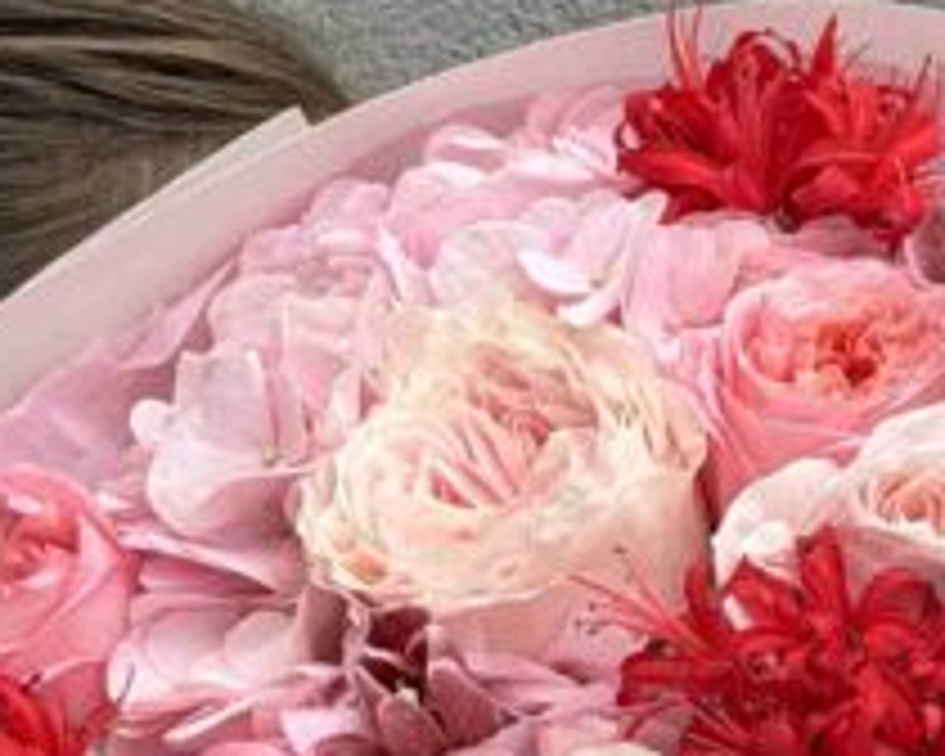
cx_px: 621
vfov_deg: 6.8
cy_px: 806
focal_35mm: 228
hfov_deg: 8.5
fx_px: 6377
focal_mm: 6.76
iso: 64
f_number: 1.78
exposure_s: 1/122
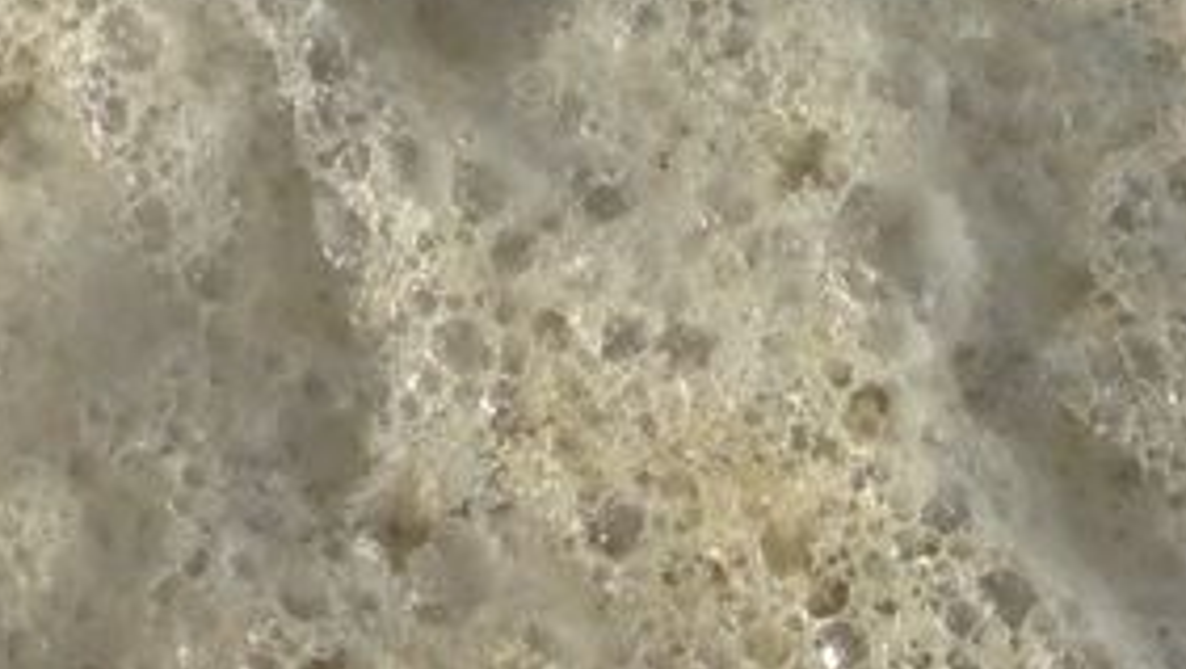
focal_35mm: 163
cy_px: -972
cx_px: -294
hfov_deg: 12.8
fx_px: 5129
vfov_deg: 7.0
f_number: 2.4
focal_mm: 4.12
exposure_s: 1/2262
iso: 50
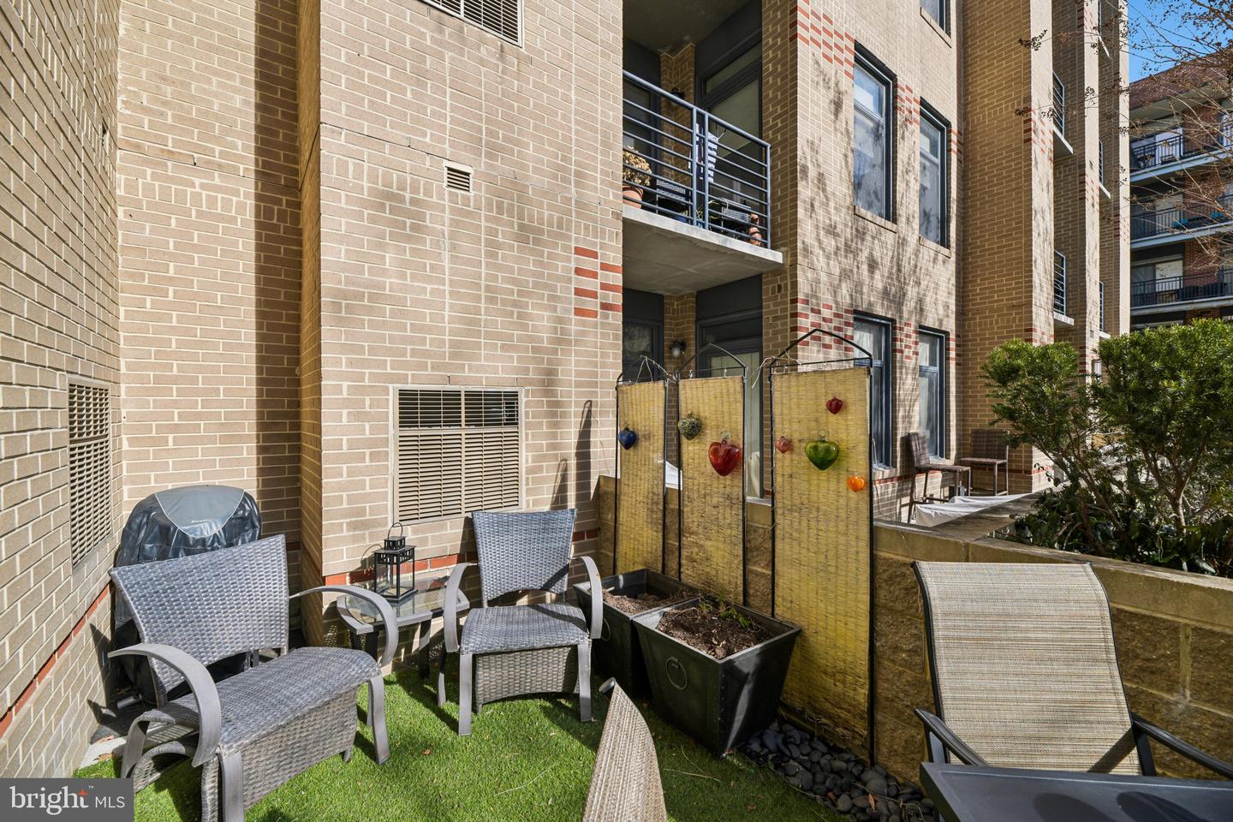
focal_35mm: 14
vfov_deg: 81.2
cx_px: 616
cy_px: 411
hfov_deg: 104.3
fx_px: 479
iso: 100
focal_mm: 14
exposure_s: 1/200
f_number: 8
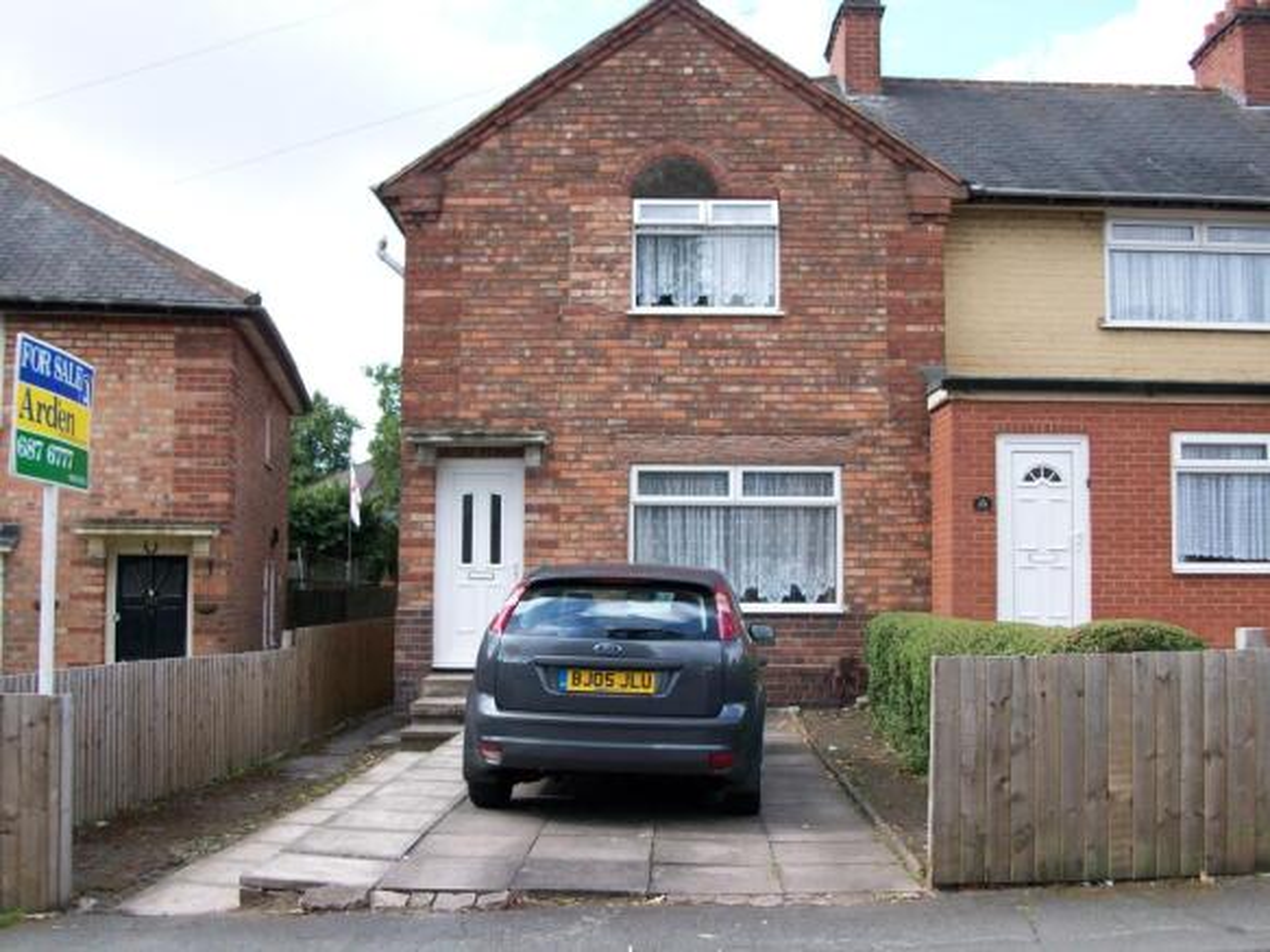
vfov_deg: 41.8
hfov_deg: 54.0
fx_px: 1247
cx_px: 635
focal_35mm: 34
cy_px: 476
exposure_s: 1/282
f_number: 2.8
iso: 64
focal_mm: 5.7
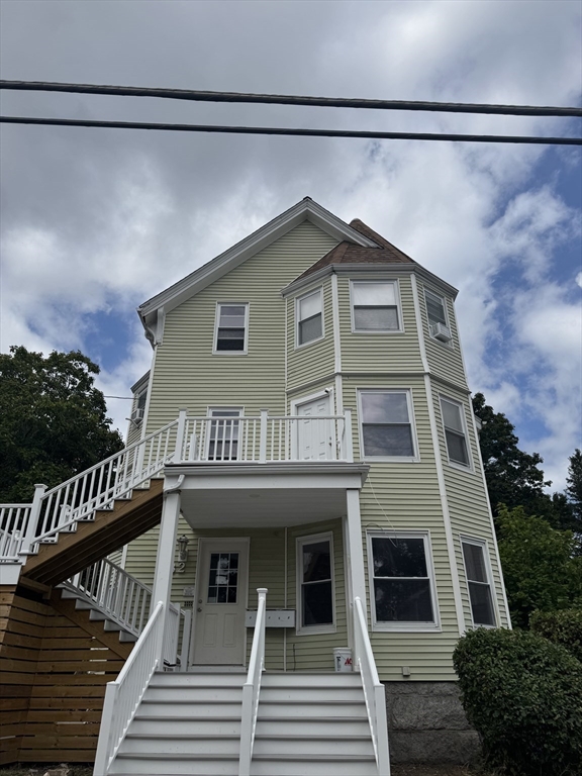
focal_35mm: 24
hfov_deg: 56.8
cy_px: 388
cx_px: 291
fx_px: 538
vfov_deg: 71.6
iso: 80
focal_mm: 6.76
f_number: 1.78
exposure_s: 1/10417
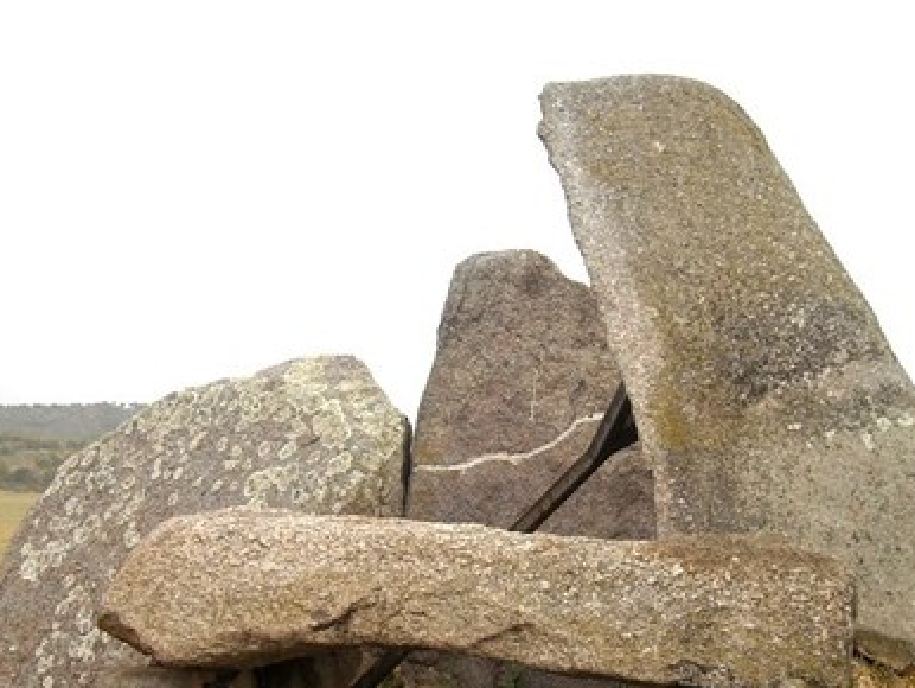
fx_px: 1534
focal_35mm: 58
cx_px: 382
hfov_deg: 33.1
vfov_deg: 24.8
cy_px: 553
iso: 64
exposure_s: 1/88
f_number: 2.8
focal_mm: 5.7
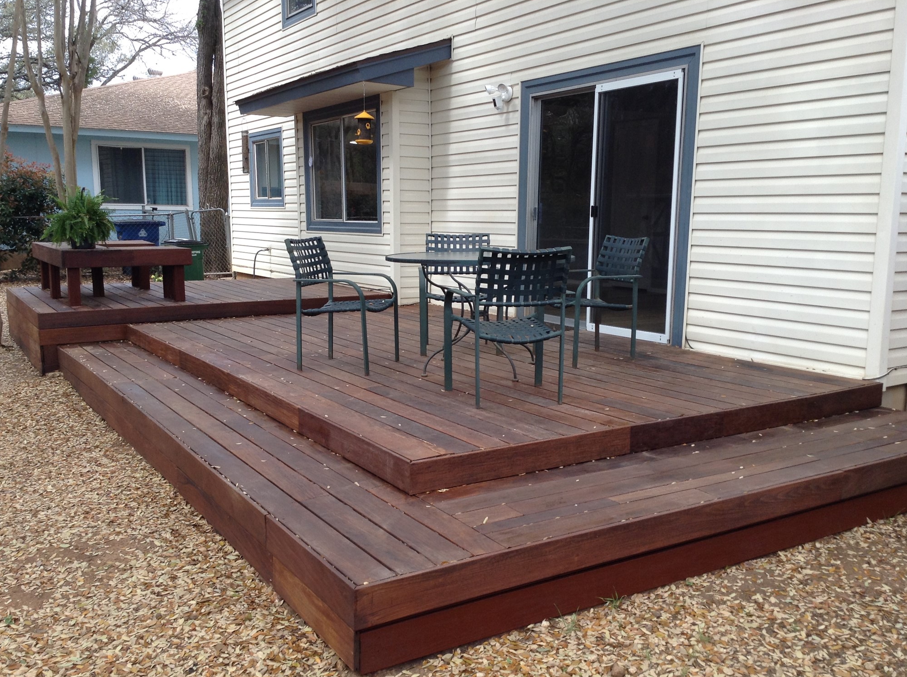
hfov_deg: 54.0
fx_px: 889
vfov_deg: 41.7
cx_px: 444
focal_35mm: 34
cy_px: 342
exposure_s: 1/247
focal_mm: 3.3
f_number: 2.4
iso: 25
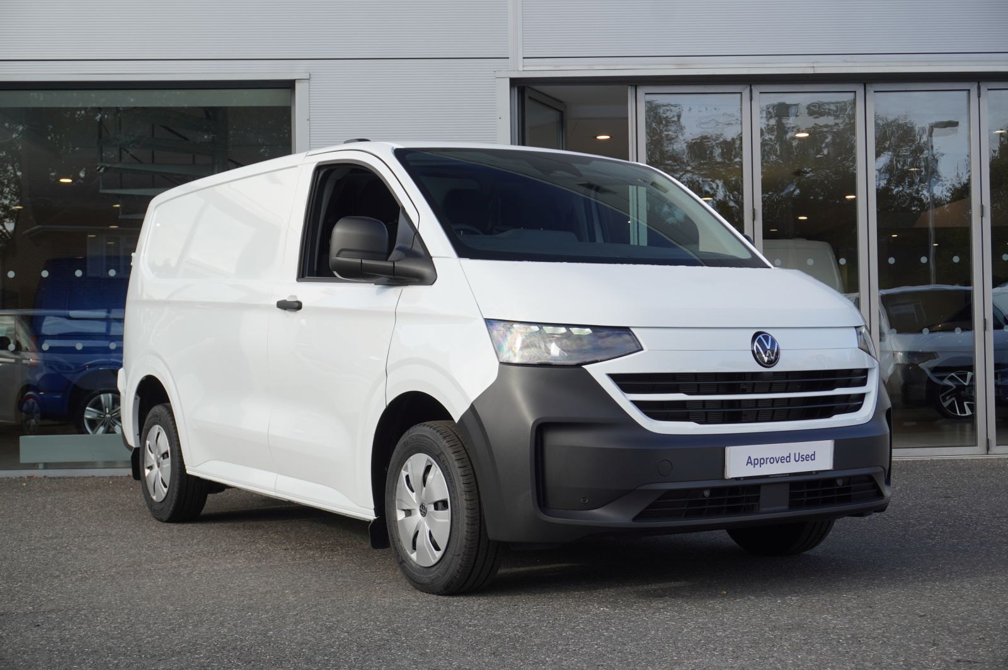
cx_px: 504
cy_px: 335
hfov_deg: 38.9
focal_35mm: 51
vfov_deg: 26.4
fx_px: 1427
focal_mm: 34
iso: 100
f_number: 7.1
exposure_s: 1/125
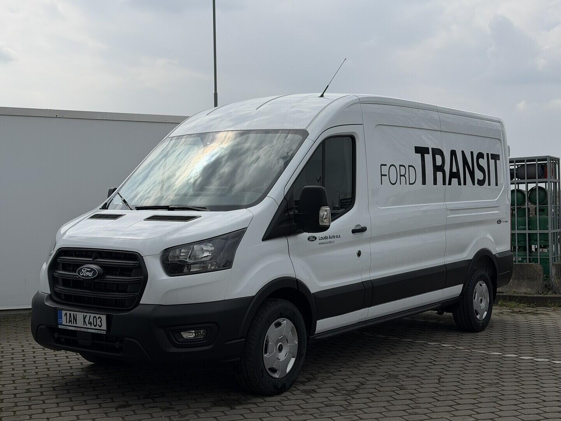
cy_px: 210
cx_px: 280
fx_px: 778
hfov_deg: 39.7
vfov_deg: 30.3
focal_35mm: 48
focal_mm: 6.76
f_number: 1.78
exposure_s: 1/11364
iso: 80
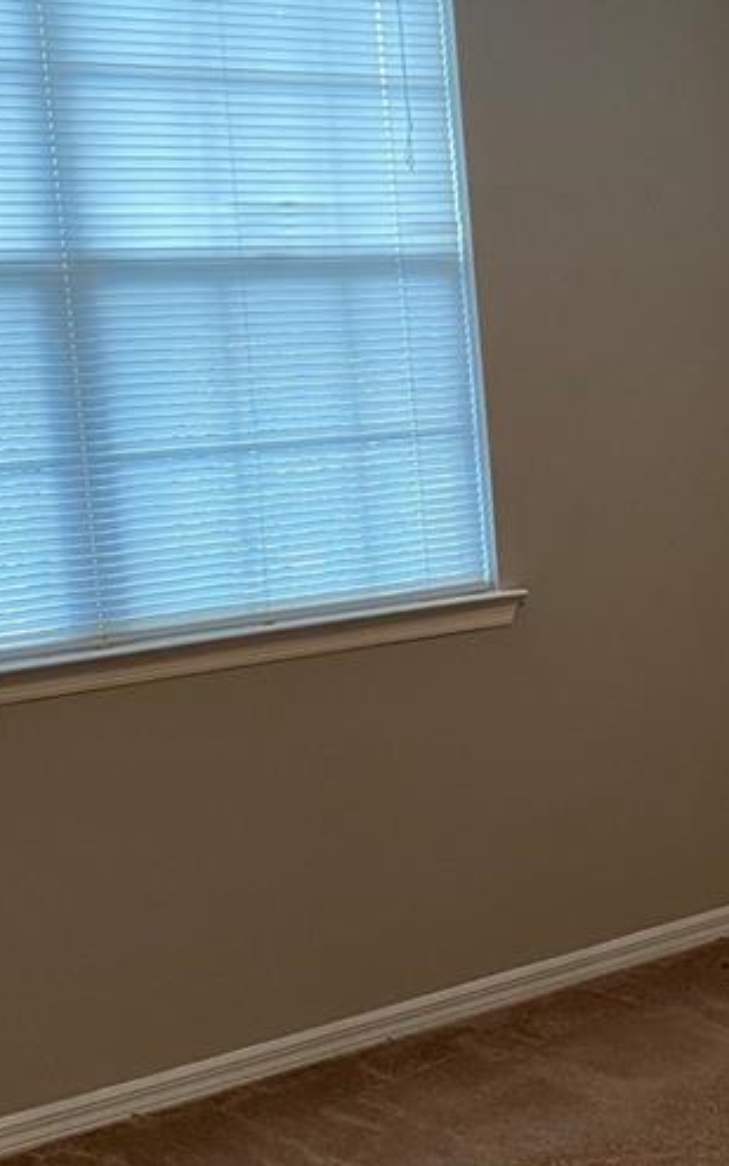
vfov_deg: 30.6
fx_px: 2129
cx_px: 856
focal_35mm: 67
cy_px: 609
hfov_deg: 18.5
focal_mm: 4.25
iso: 125
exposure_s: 1/60
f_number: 1.8
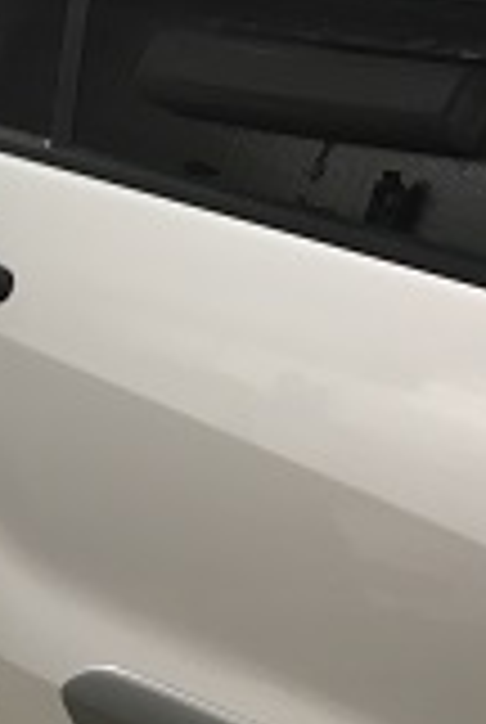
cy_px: 142
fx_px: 1734
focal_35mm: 86
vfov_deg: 23.3
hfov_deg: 14.2
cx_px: 860
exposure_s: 1/30
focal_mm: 4.15
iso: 50
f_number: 2.2
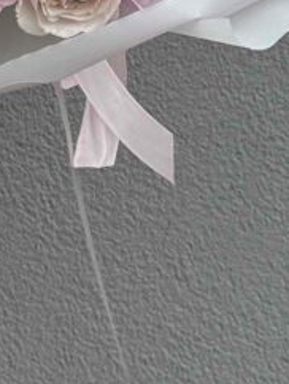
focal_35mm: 203
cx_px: -98
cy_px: -321
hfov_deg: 7.2
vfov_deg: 9.3
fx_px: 2256
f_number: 1.8
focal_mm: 6.8
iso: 80
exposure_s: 1/405
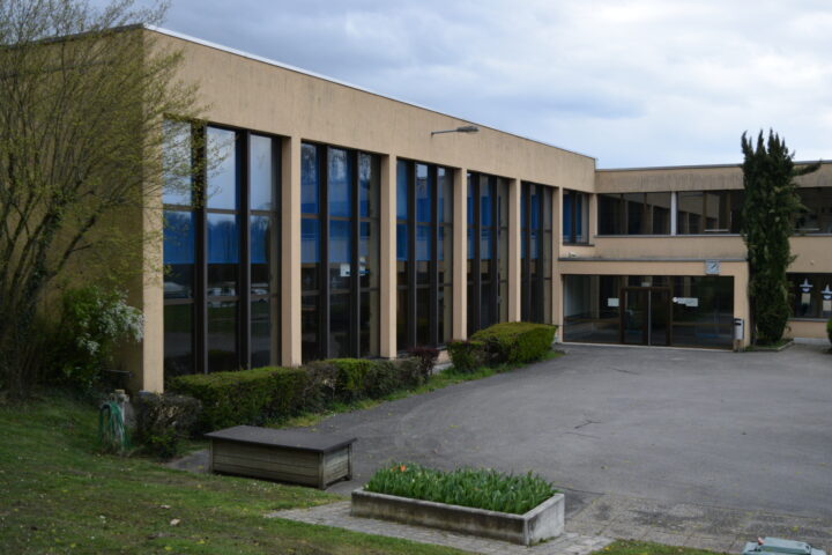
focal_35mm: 40
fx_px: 936
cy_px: 278
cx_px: 416
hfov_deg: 47.9
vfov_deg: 33.0
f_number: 5
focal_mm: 27
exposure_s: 1/2500
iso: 800
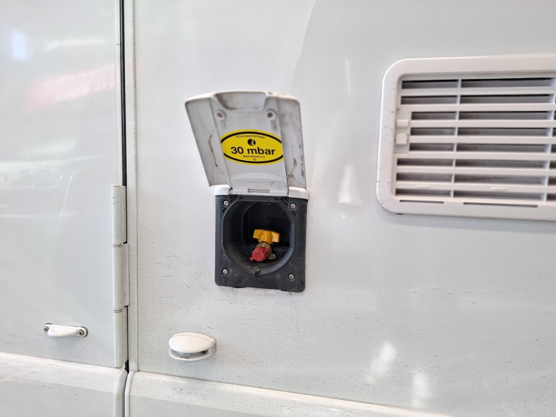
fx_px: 369
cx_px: 278
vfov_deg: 58.9
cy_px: 208
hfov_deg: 73.9
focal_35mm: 23
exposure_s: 1/100
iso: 80
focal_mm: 5.54
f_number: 1.8
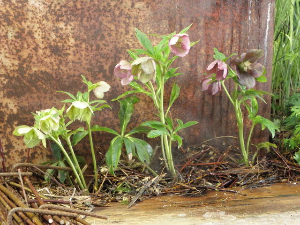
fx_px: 728
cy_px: 112
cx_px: 150
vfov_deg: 17.6
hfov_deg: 23.3
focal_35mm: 84
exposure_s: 1/5
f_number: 4
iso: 400
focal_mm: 15.11
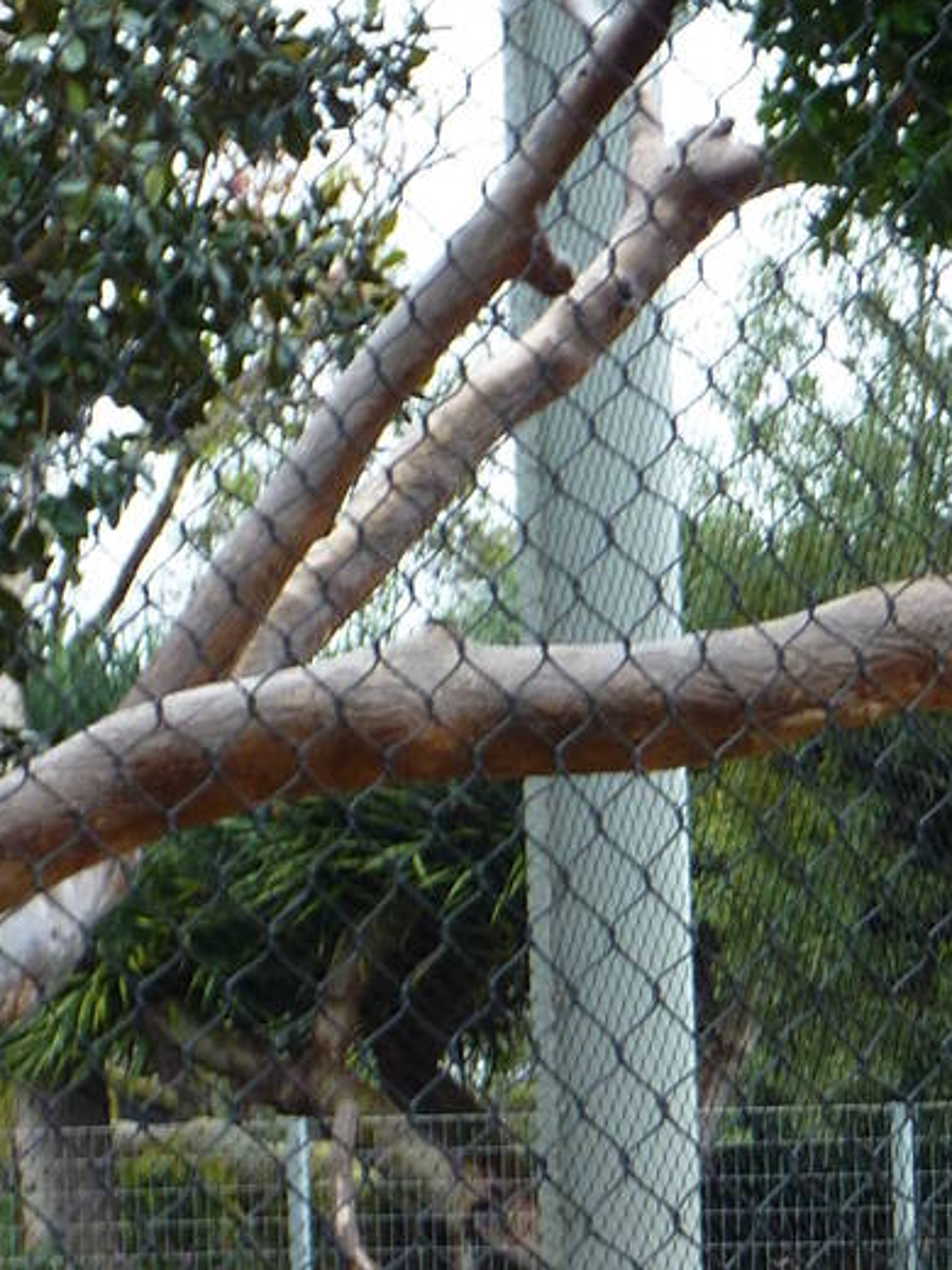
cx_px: 1213
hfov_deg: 9.1
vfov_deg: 12.1
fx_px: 5867
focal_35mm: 160
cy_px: 1548
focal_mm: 8.5
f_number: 3.8
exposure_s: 1/50
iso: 80
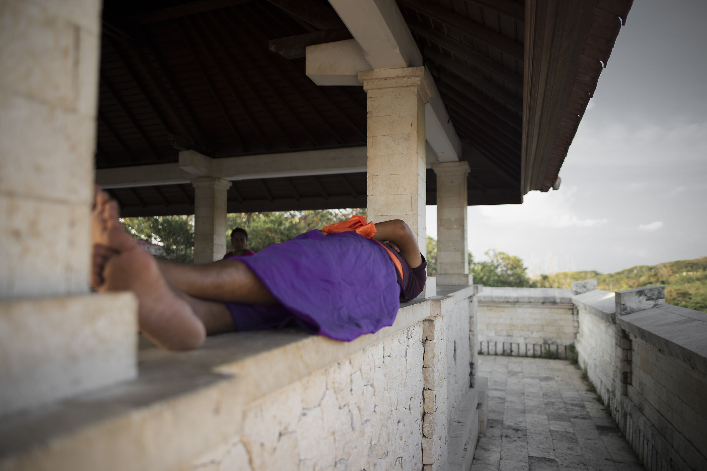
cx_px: 354
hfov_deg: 73.8
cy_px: 236
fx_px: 471
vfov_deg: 53.1
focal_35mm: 24
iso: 100
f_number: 1.8
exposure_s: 1/200
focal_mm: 24
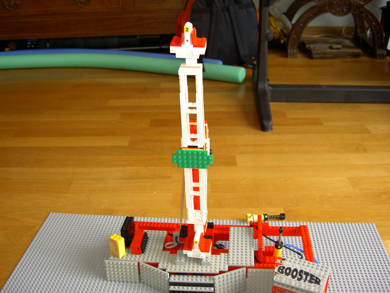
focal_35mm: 39
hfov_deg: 47.9
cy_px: 146
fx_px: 439
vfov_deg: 36.8
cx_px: 195
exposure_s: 1/60
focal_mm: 8
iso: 100
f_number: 2.8
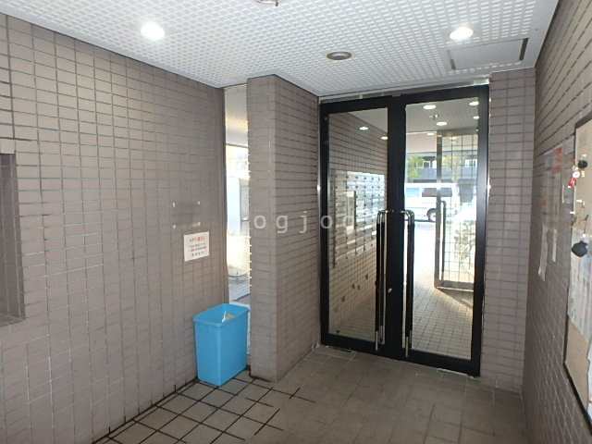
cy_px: 222
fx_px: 359
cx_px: 296
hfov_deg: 79.0
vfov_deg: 63.4
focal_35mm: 21
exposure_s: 1/30
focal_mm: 3.7
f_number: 3.5
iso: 400
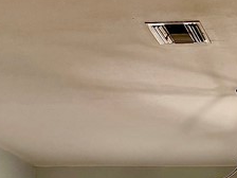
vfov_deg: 12.2
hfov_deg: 15.9
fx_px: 815
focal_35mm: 119
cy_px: 206
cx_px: 292
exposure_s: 1/364
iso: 50
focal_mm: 5.96
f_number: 1.6
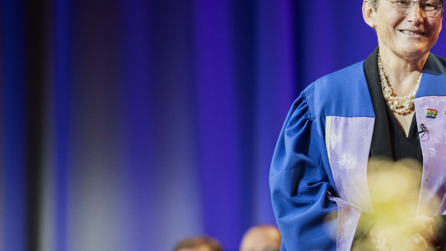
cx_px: 426
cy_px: 73
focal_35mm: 417
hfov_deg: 5.2
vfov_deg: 2.9
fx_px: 4931
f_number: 2.8
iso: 2000
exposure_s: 1/250
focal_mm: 200
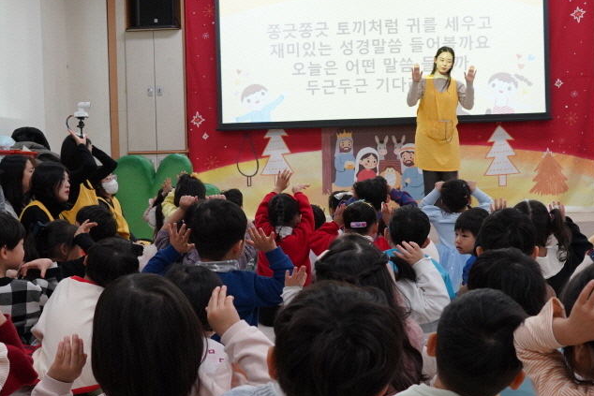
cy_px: 189
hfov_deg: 37.5
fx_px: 875
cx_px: 291
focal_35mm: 53
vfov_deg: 25.5
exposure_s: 1/125
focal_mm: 28
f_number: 7.1
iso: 2500
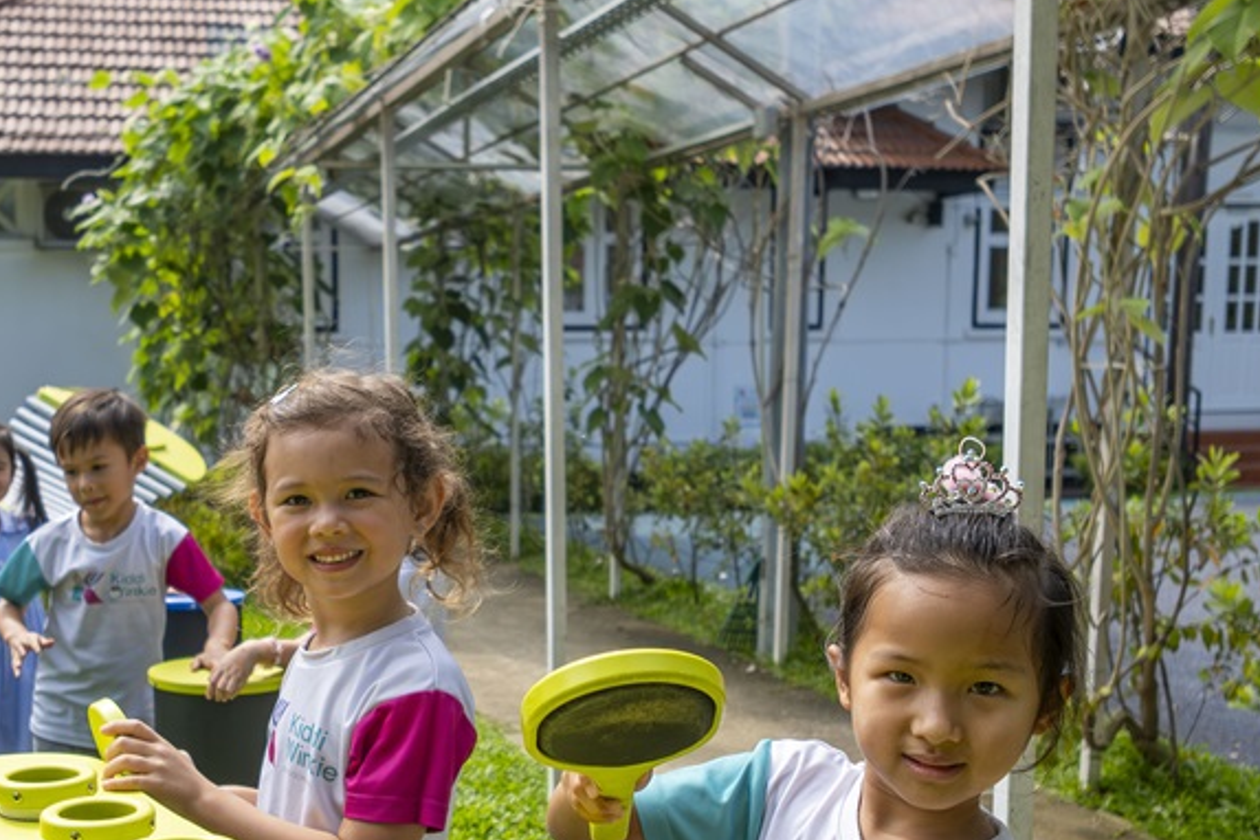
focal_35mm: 44
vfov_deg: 30.0
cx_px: 391
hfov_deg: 43.7
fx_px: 1540
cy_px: 633
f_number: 2.8
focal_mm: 14
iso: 320
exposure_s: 1/2000
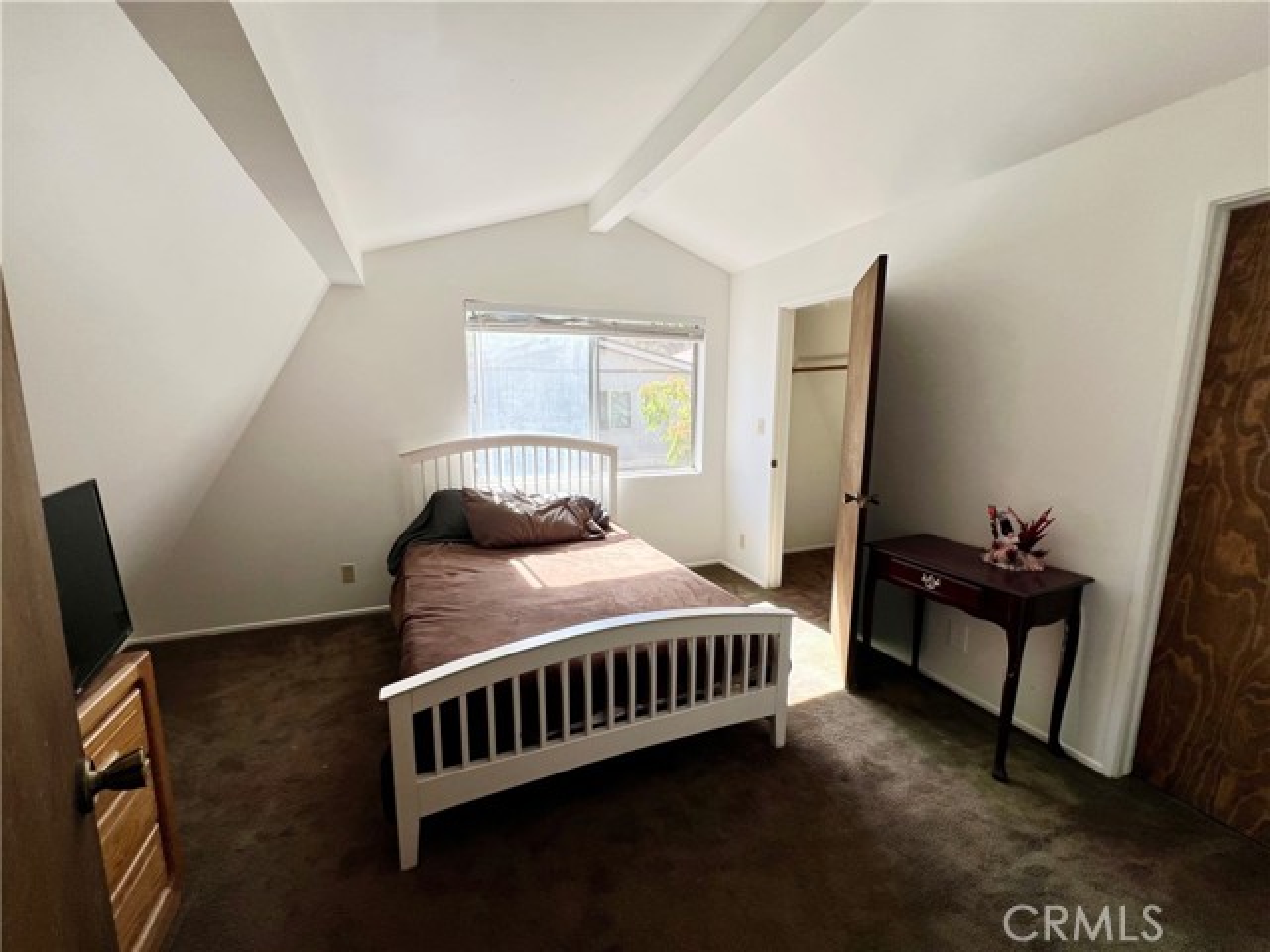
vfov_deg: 89.9
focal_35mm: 13
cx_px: 635
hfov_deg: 106.2
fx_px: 477
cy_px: 476
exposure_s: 1/261
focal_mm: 1.57
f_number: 1.8
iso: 32
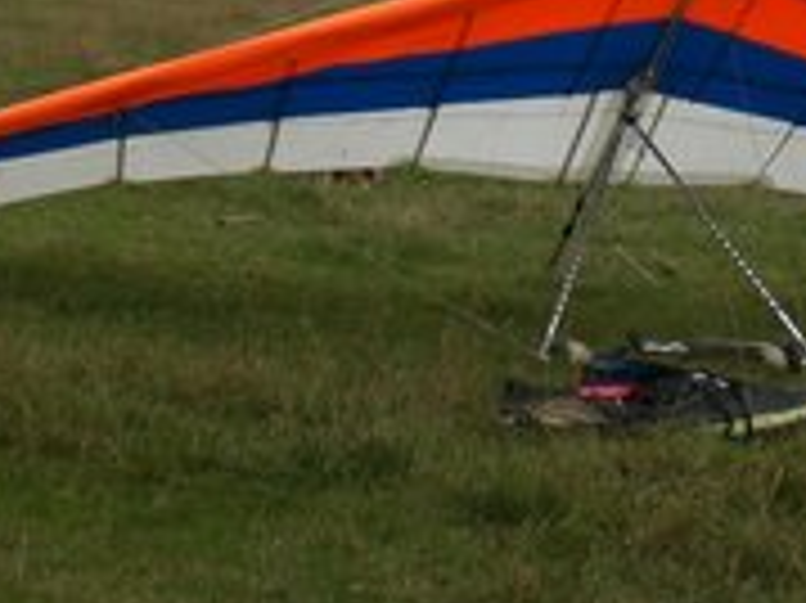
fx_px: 1978
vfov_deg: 17.0
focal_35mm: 85
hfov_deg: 22.9
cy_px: -4
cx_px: 549
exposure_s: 1/320
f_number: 4.4
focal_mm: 6.3
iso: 50
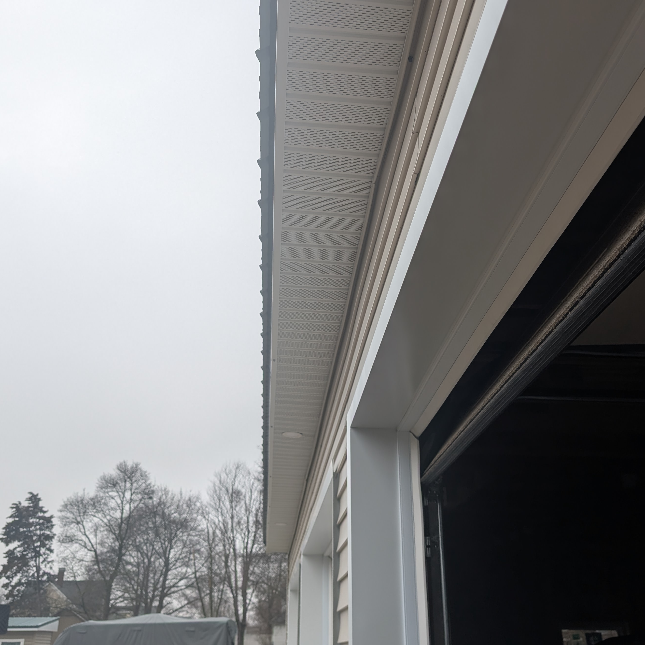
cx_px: 341
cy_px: 277
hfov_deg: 49.7
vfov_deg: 49.6
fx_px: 696
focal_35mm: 33
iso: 21
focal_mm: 6.9
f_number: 1.68
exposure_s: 1/228
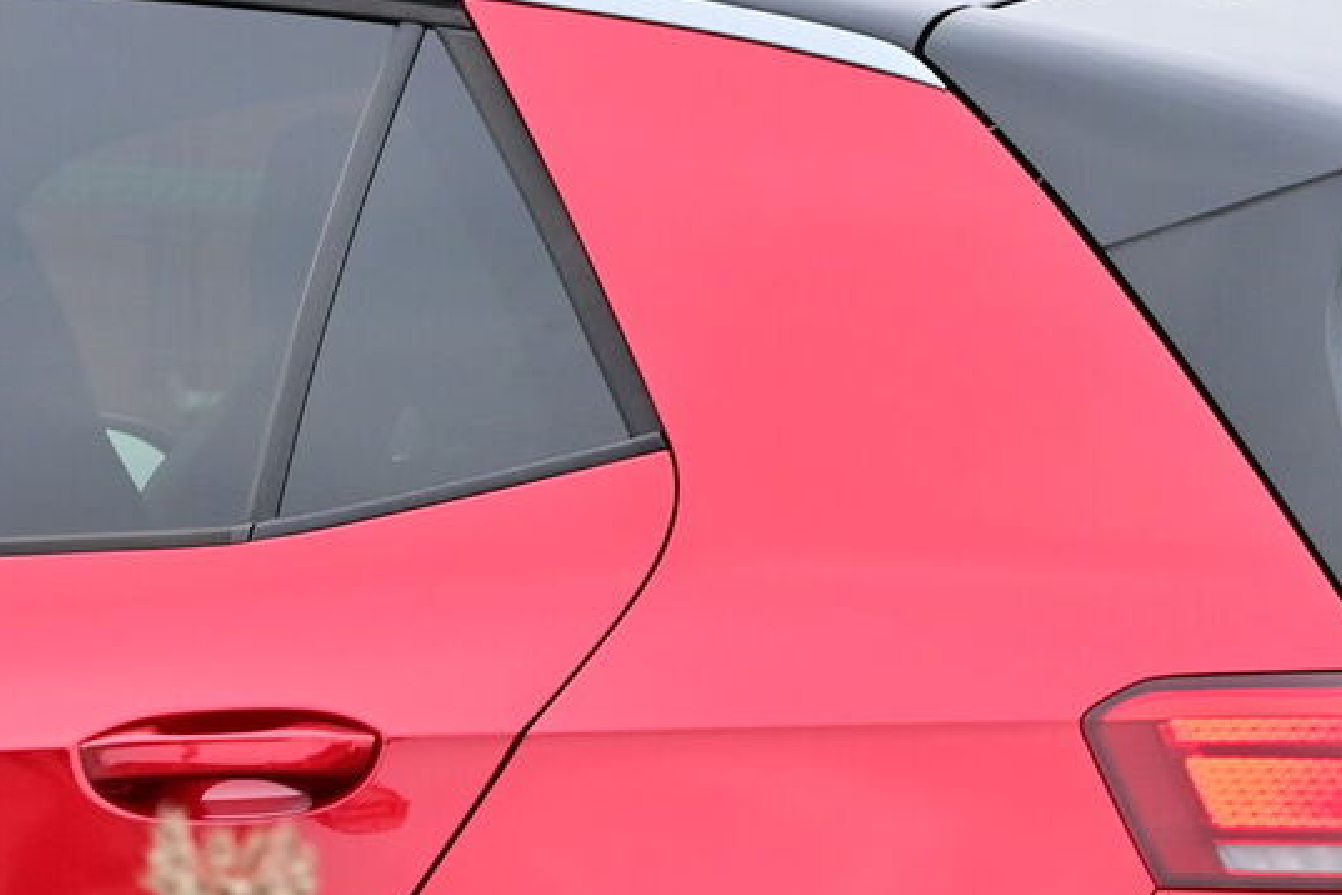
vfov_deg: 5.1
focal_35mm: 268
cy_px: 1128
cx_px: 2172
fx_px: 9990
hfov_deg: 7.5
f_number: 6.3
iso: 250
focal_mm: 50
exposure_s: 1/160
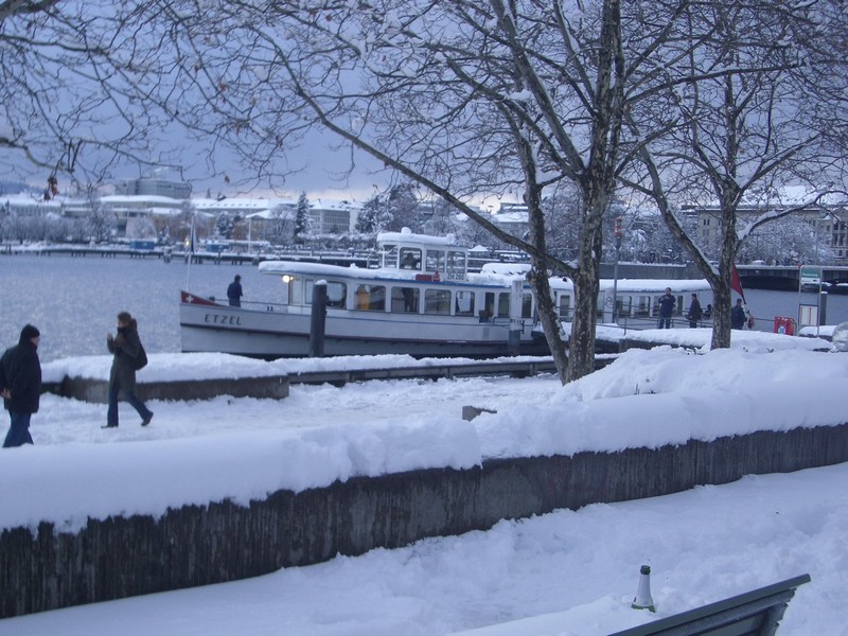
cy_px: 318
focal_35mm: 49
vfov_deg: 29.7
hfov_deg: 38.9
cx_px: 424
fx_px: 1200
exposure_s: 1/250
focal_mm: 8.2
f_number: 3.1
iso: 50
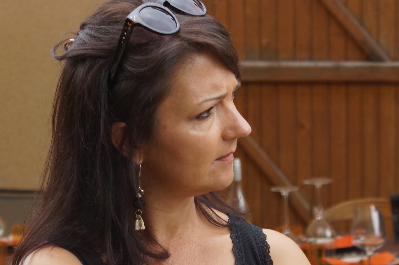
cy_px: 132
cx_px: 200
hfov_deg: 11.4
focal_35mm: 180
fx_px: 1993
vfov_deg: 7.6
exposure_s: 1/160
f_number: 5.6
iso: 250
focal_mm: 60
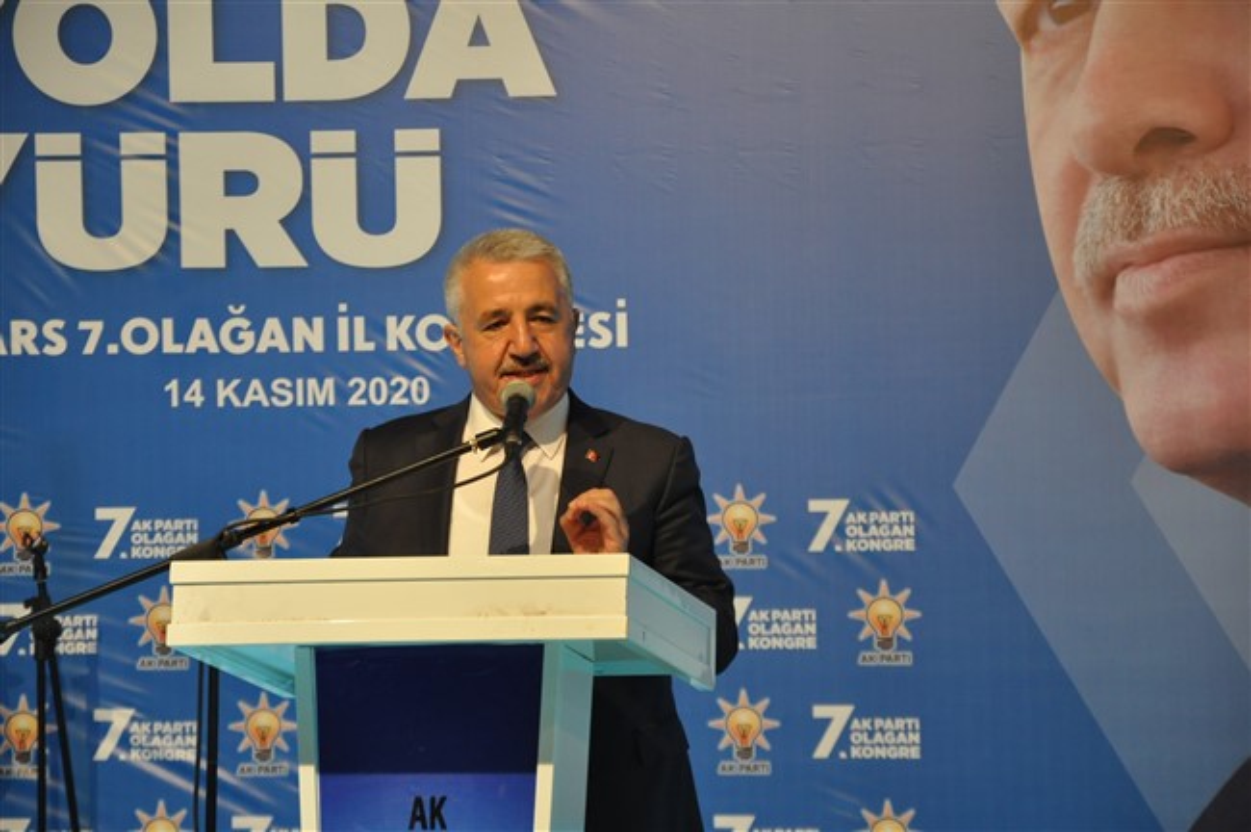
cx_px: 626
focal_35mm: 158
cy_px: 416
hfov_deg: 13.1
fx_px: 5468
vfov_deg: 8.7
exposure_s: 1/100
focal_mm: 105
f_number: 5.6
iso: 1250
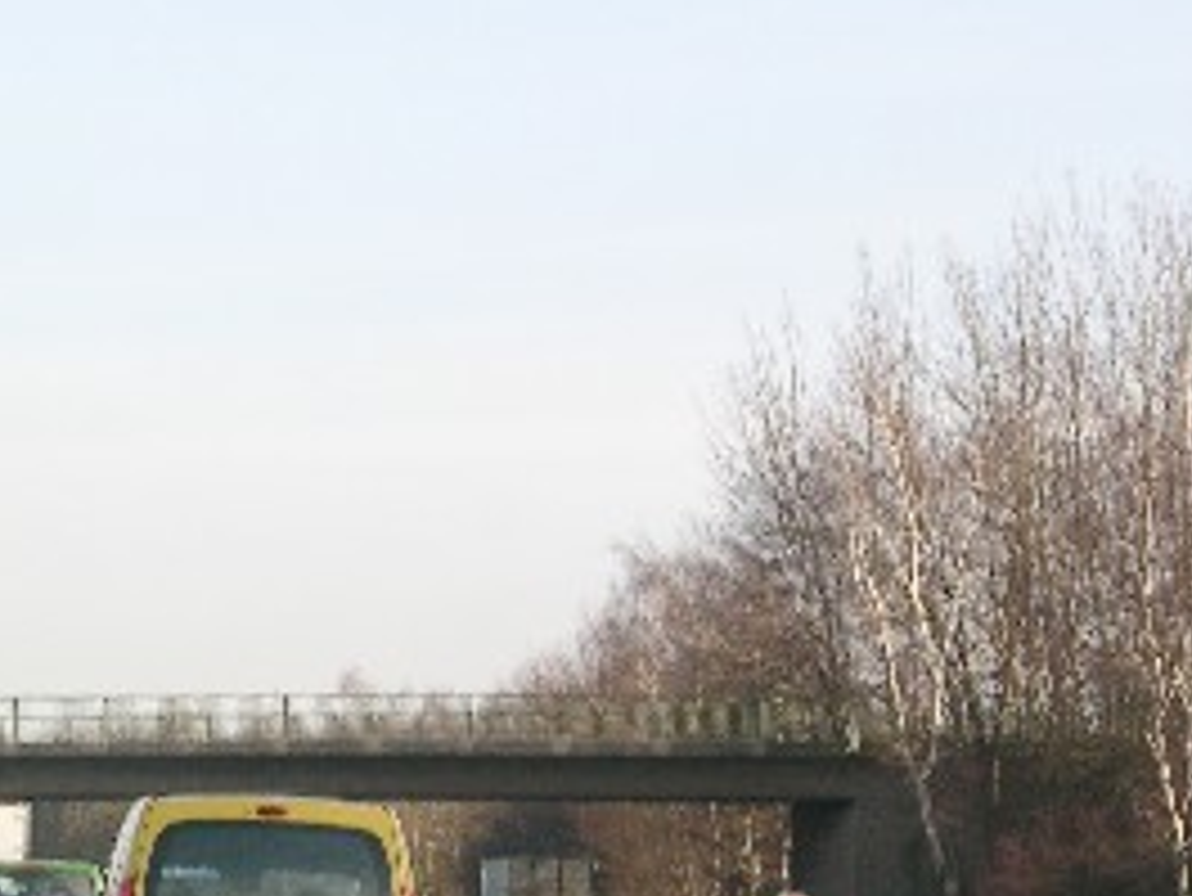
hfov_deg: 11.9
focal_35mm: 164
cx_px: 47
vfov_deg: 9.0
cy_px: 702
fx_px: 5650
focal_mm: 18.8
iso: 50
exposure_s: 1/100
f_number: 6
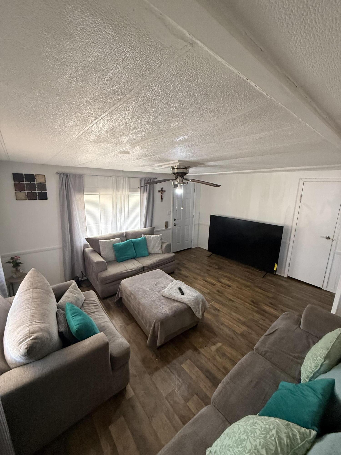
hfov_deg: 85.7
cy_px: 228
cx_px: 170
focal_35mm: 14
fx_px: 184
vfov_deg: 102.1
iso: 400
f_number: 2.2
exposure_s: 1/60
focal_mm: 2.22
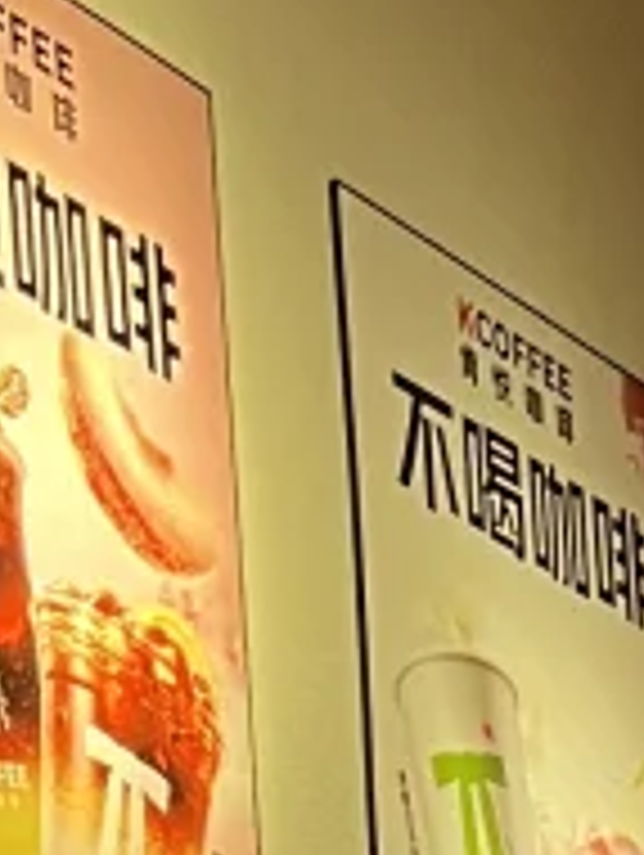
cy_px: 2016
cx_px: 1851
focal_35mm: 197
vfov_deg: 9.1
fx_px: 4876
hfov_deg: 6.9
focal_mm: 5.1
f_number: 1.6
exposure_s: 1/50
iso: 100
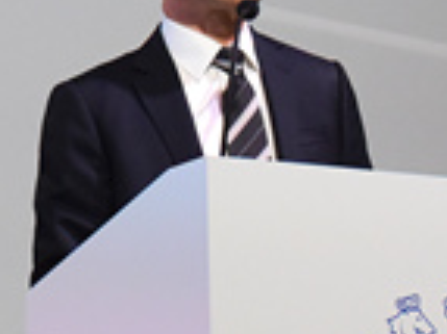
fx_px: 4464
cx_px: -41
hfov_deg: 5.7
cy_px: -128
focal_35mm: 346
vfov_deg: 4.3
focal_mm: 80
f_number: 6.3
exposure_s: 1/250
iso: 4000
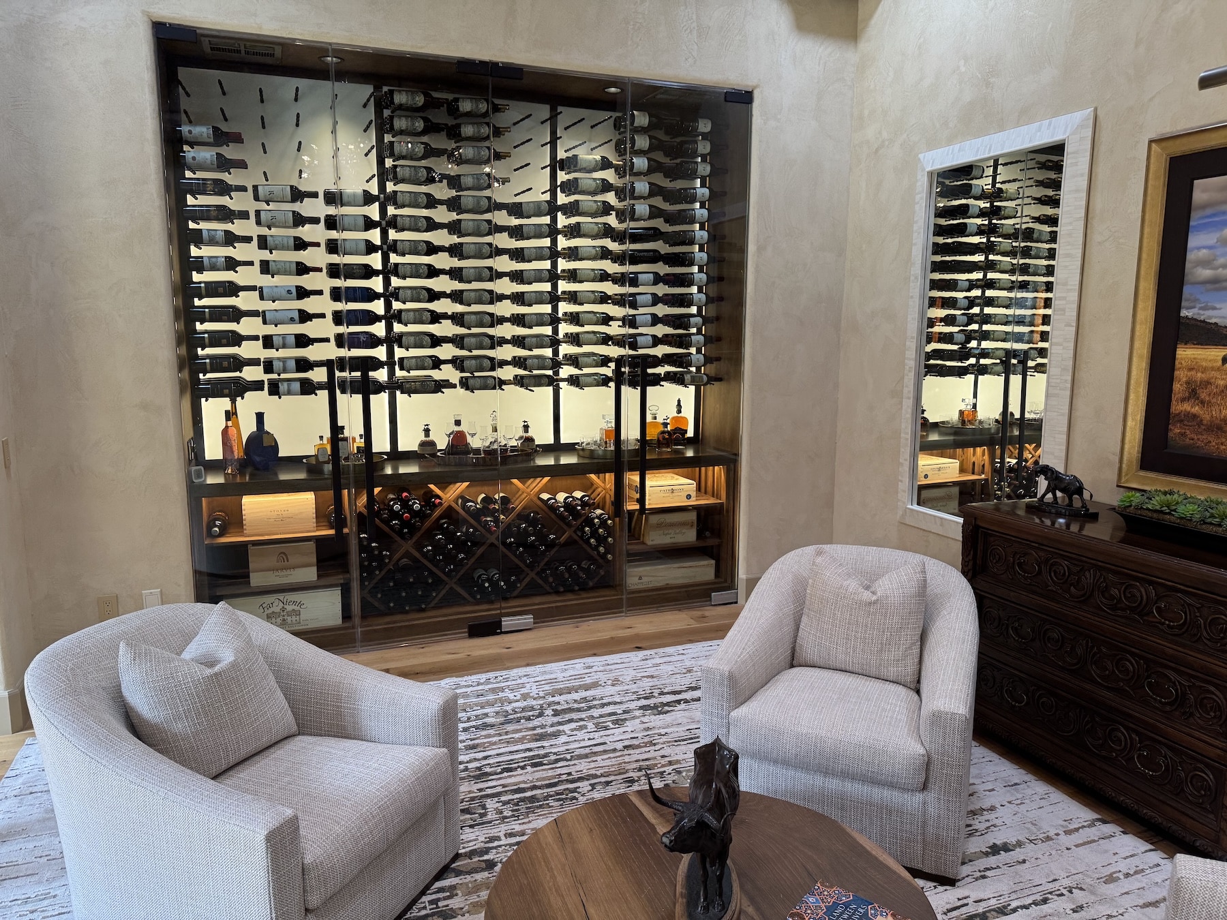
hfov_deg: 71.6
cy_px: 460
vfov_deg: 56.8
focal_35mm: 24
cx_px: 614
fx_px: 851
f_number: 1.78
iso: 125
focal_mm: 6.76
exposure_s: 1/120
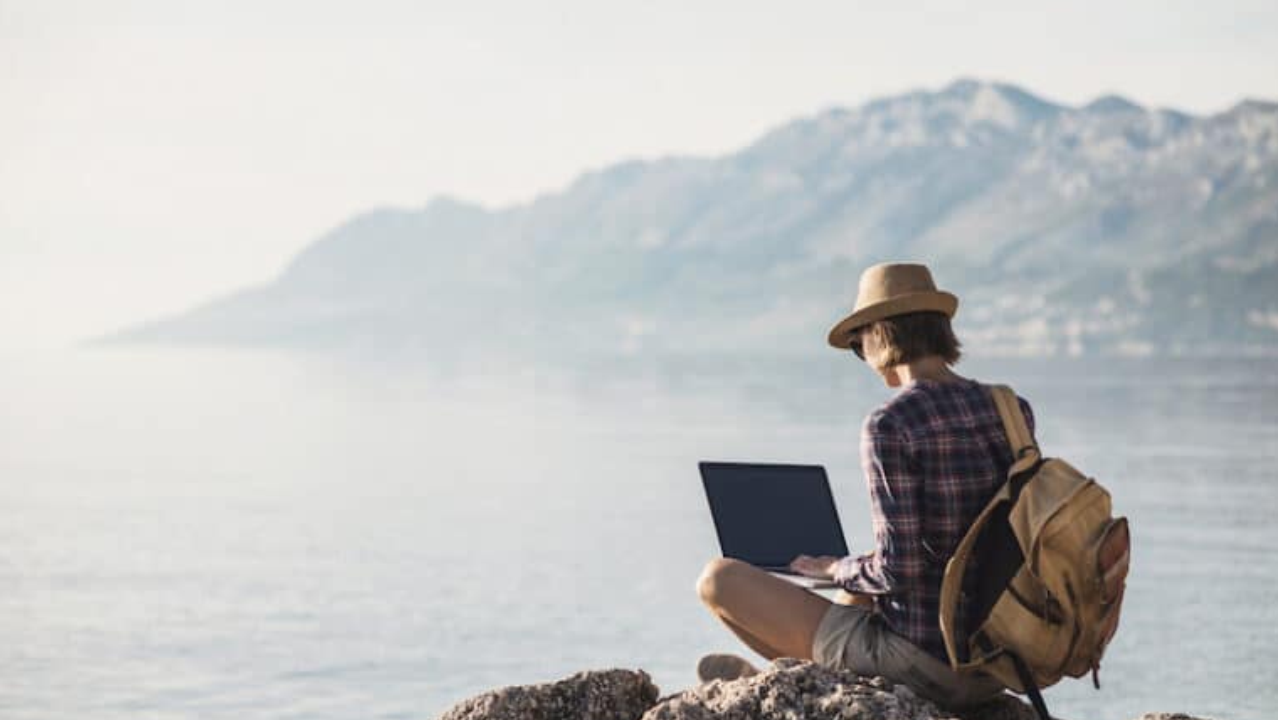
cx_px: 642
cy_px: 416
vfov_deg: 13.5
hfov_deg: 23.7
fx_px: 3051
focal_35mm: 90
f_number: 3.5
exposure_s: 1/3200
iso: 200
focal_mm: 85
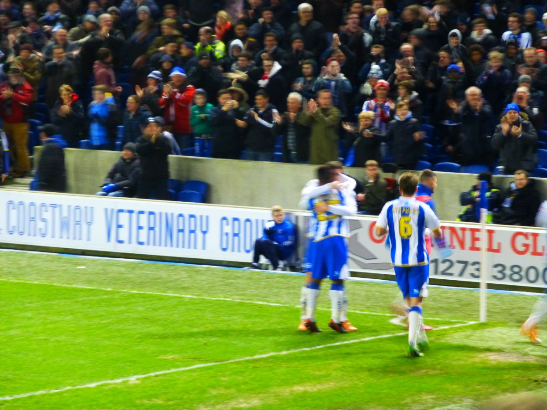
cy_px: 205
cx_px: 274
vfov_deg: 6.4
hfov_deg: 8.6
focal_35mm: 231
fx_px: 3650
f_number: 5.6
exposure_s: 1/8
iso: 500
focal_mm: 41.3
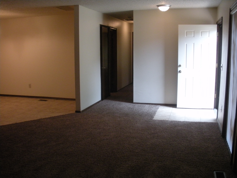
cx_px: 118
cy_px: 89
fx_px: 240
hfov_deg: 52.6
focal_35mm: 35
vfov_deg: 40.7
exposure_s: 1/65.1
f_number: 3.5
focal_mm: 6.3
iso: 400
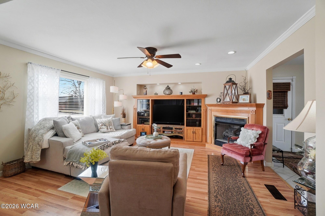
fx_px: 135
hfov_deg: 100.4
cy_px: 108
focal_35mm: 15
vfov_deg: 77.2
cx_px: 162
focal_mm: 10
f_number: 7.1
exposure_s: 1/100
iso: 125
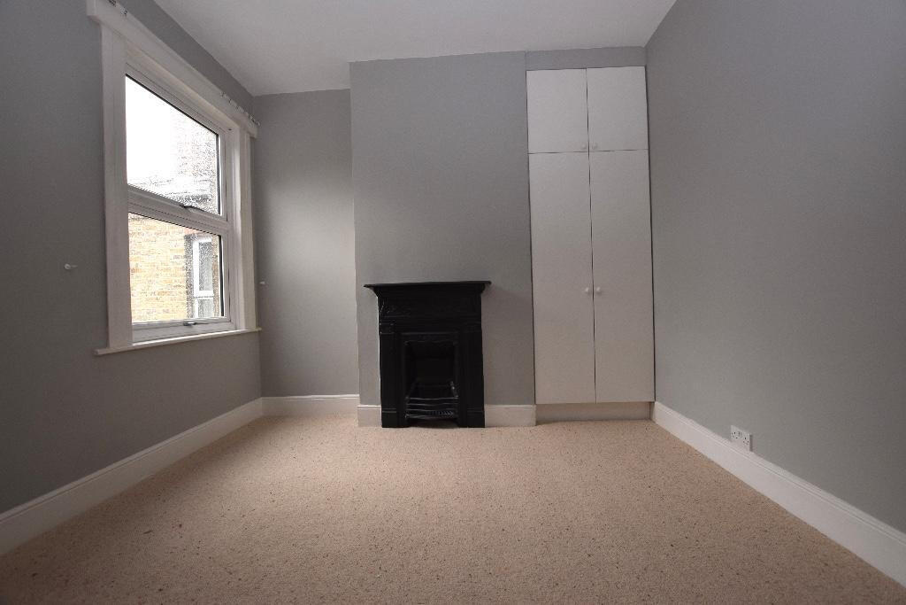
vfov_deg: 77.3
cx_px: 453
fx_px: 378
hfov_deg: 100.4
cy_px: 302
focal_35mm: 15
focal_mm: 10
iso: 560
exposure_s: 1/125
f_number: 5.6
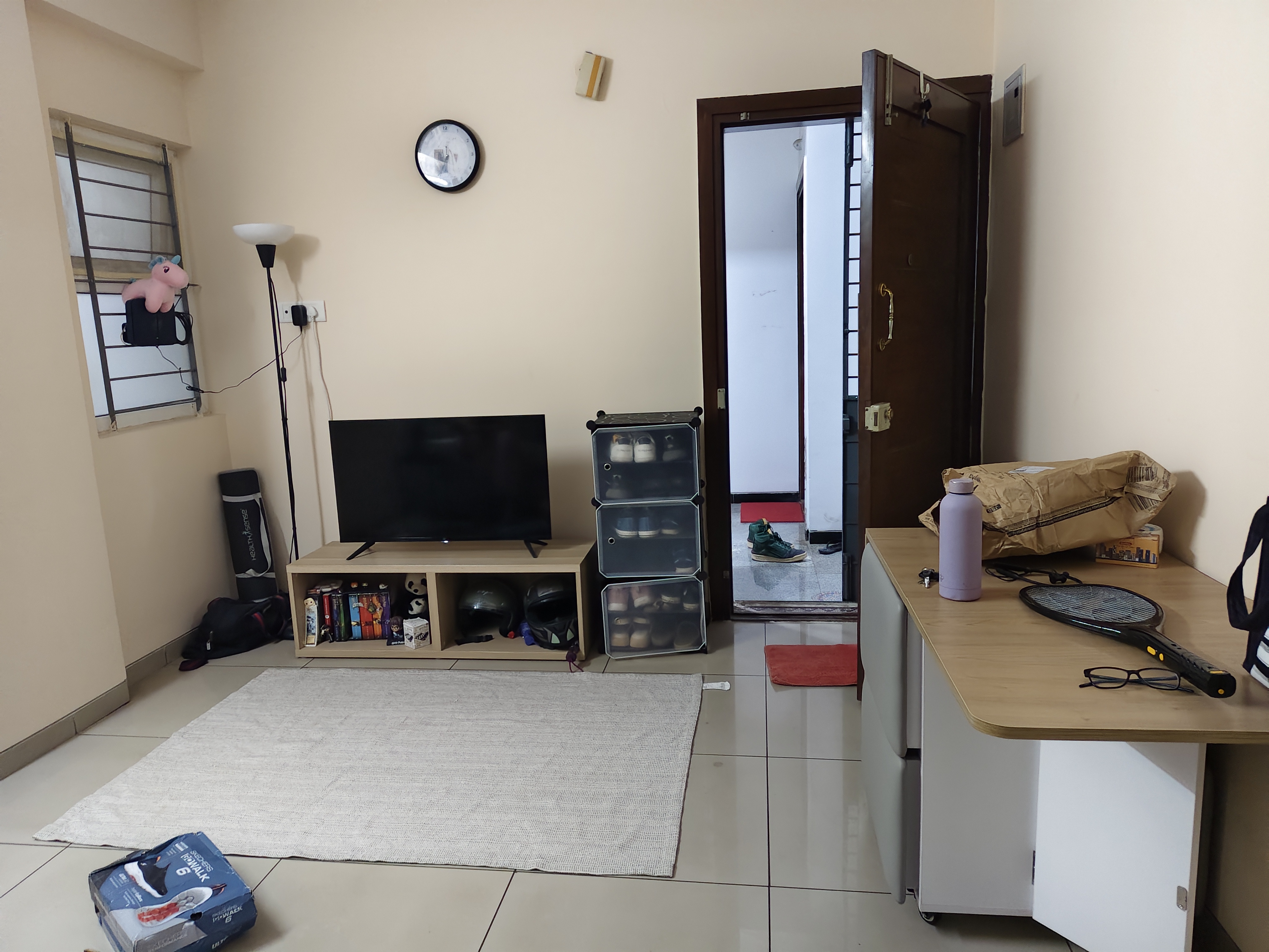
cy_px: 476
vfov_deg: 56.8
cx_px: 634
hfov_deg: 71.6
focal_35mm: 24
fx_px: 880
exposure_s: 1/33.3
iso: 669
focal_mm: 5.56
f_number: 1.88
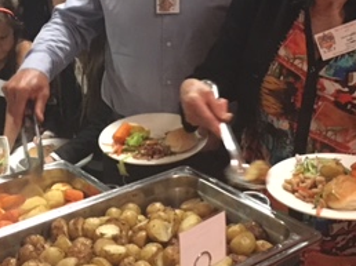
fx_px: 740
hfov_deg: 27.0
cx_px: 201
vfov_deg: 20.4
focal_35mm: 72
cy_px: 138
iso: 320
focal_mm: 4.15
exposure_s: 1/17
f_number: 2.2
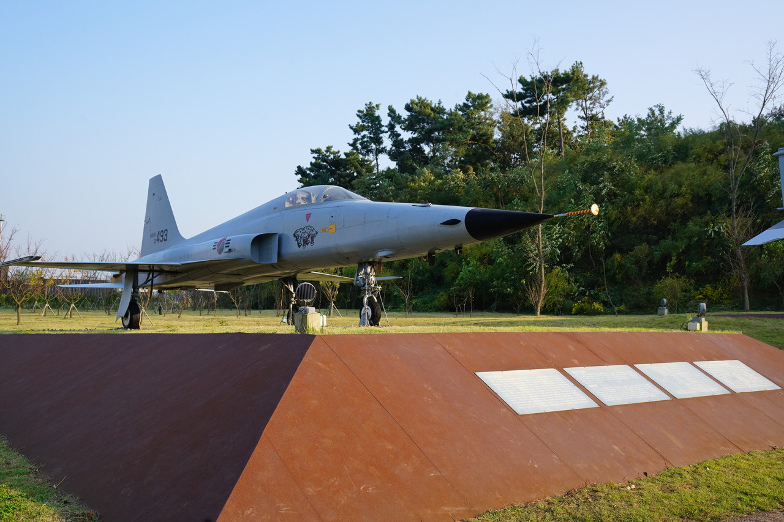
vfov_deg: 40.0
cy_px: 261
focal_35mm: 33
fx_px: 719
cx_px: 392
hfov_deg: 57.2
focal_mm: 33
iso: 1600
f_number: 8
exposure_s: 1/1250
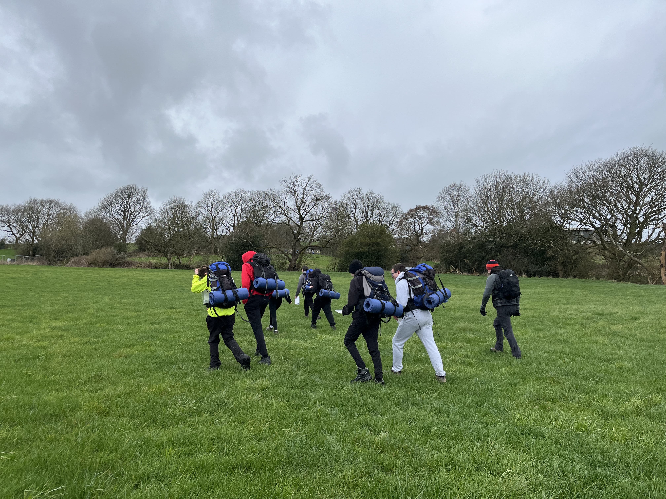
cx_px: 333
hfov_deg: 67.3
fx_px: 500
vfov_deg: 53.1
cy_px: 250
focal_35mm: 26
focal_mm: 5.1
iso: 50
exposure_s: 1/1923
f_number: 1.6
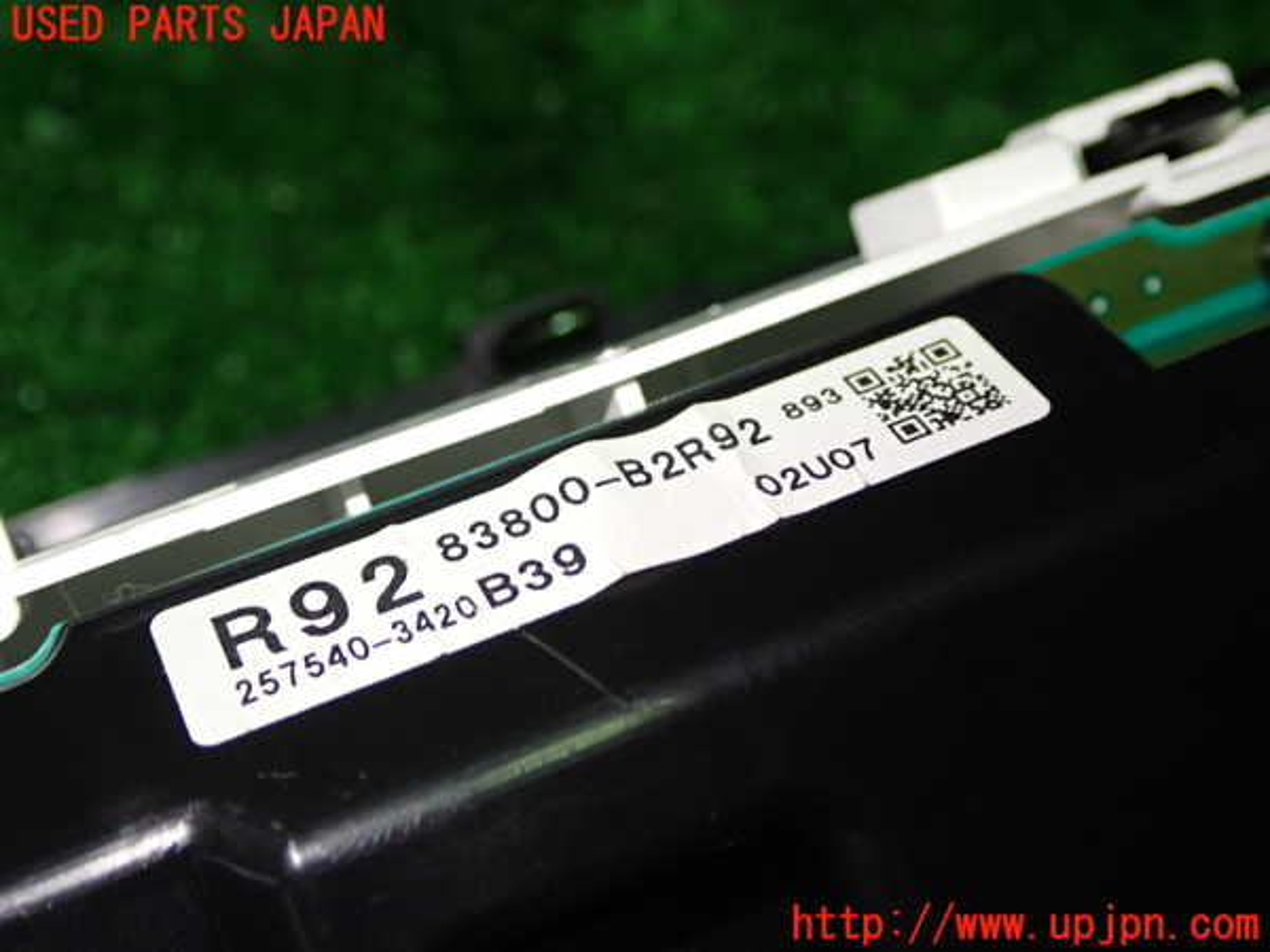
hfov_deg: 38.2
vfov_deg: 29.1
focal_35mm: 50
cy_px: 476
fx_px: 1834
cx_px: 635
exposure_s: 1/50
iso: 320
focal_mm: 9.01
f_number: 3.2
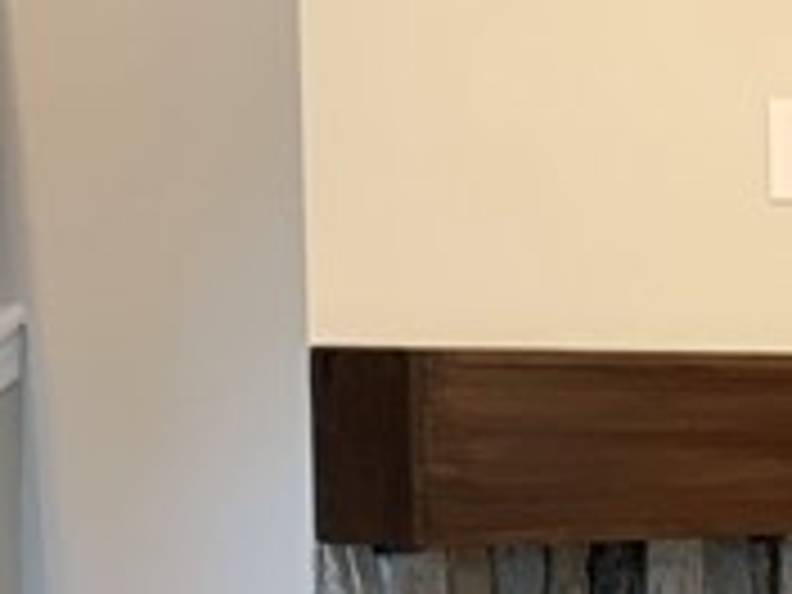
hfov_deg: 11.3
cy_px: 792
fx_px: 3455
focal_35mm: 151
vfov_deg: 9.6
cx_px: 1782
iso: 200
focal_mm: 4.25
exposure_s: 1/60
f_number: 1.8
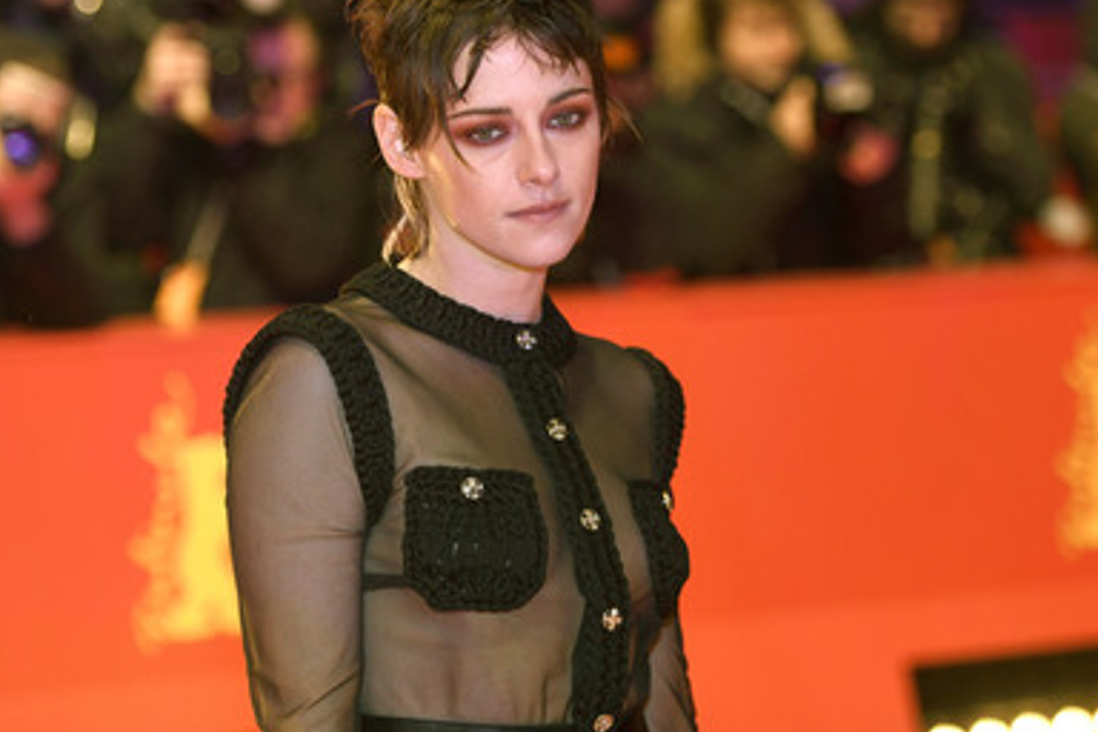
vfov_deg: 11.9
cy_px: 320
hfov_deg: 17.8
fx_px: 3507
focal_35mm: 115
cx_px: 493
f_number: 3.2
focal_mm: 98
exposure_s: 1/400
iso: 1250
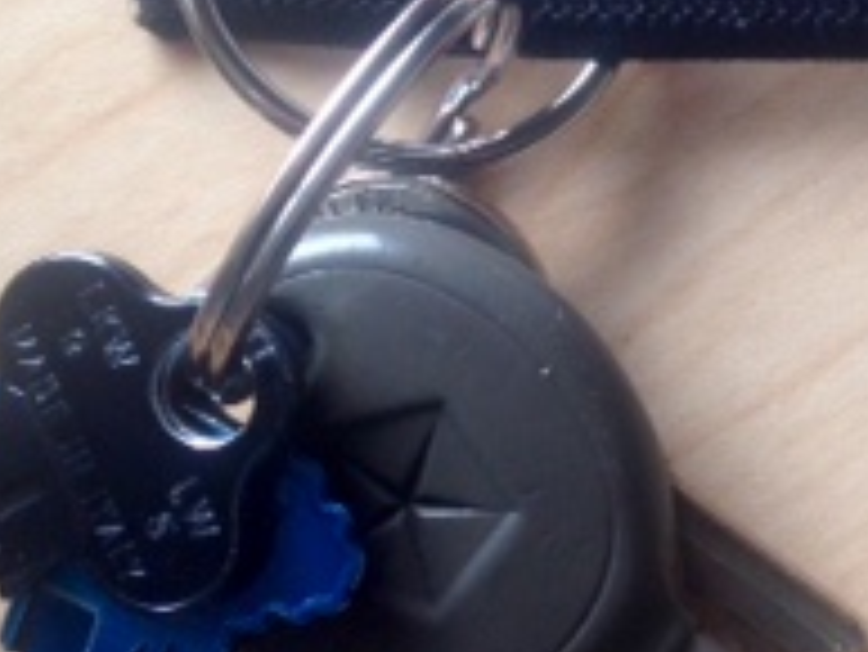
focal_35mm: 116
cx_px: 899
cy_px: 243
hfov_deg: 16.6
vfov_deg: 12.8
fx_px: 2911
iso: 50
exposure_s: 1/40
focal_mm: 4.28
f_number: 2.4
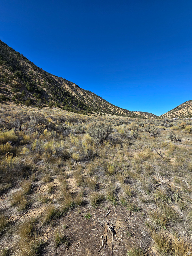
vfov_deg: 106.2
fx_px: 96
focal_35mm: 13
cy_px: 128
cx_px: 96
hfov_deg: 89.9
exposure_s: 1/1690
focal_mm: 2.2
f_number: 2.2
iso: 50
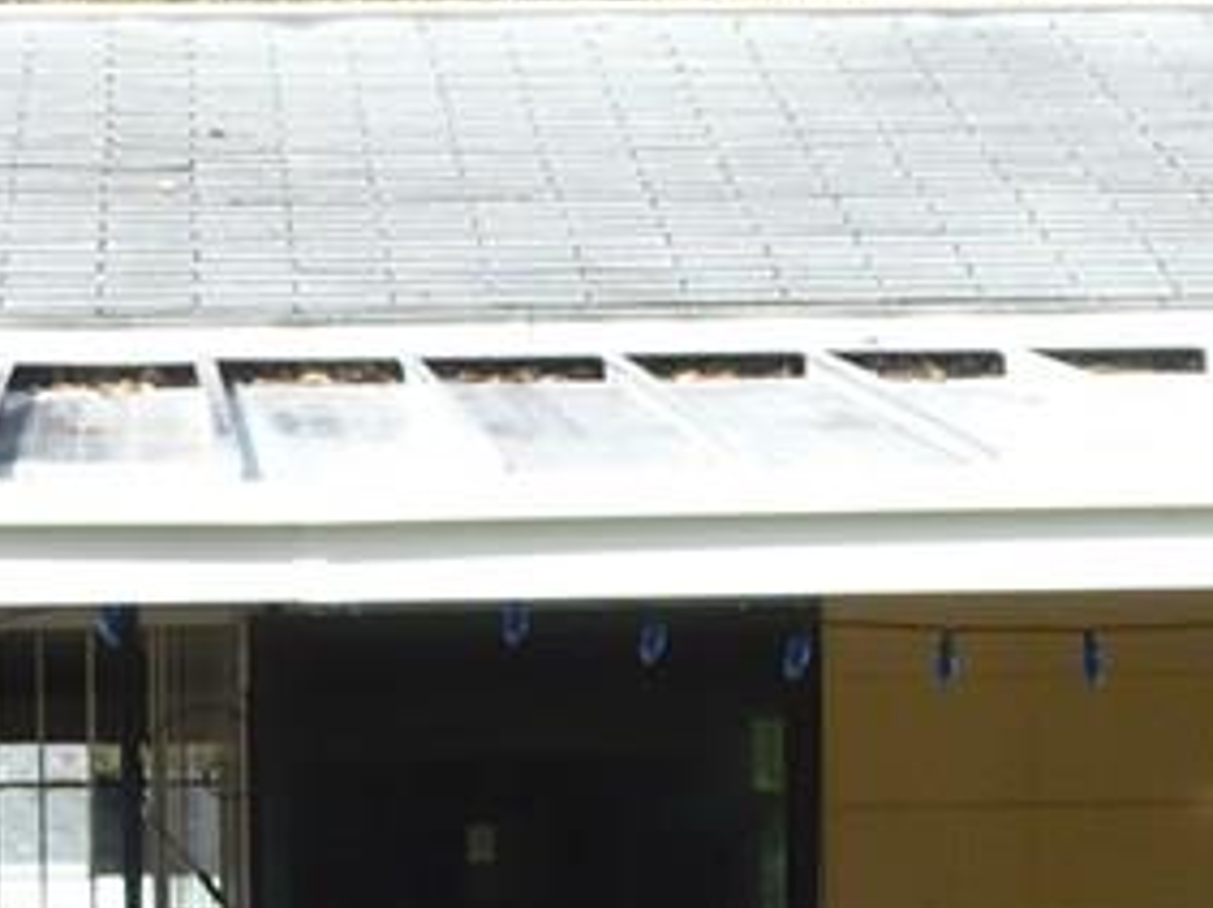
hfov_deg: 6.9
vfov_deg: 5.2
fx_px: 10048
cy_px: 1003
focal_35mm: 287
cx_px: 533
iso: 100
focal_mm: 13
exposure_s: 1/320
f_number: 4.3
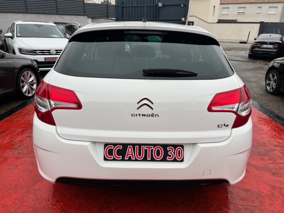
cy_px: 106
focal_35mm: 26
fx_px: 213
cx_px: 142
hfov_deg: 67.3
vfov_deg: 53.1
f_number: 1.5
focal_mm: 5.7
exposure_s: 1/558
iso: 50
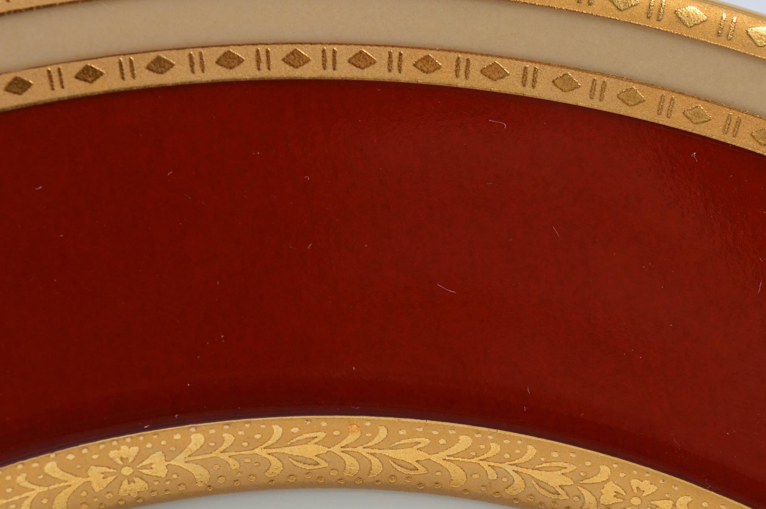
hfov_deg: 18.3
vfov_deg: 12.2
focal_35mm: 112
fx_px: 2374
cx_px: 396
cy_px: 207
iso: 100
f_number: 11
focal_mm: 55
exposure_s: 1/80
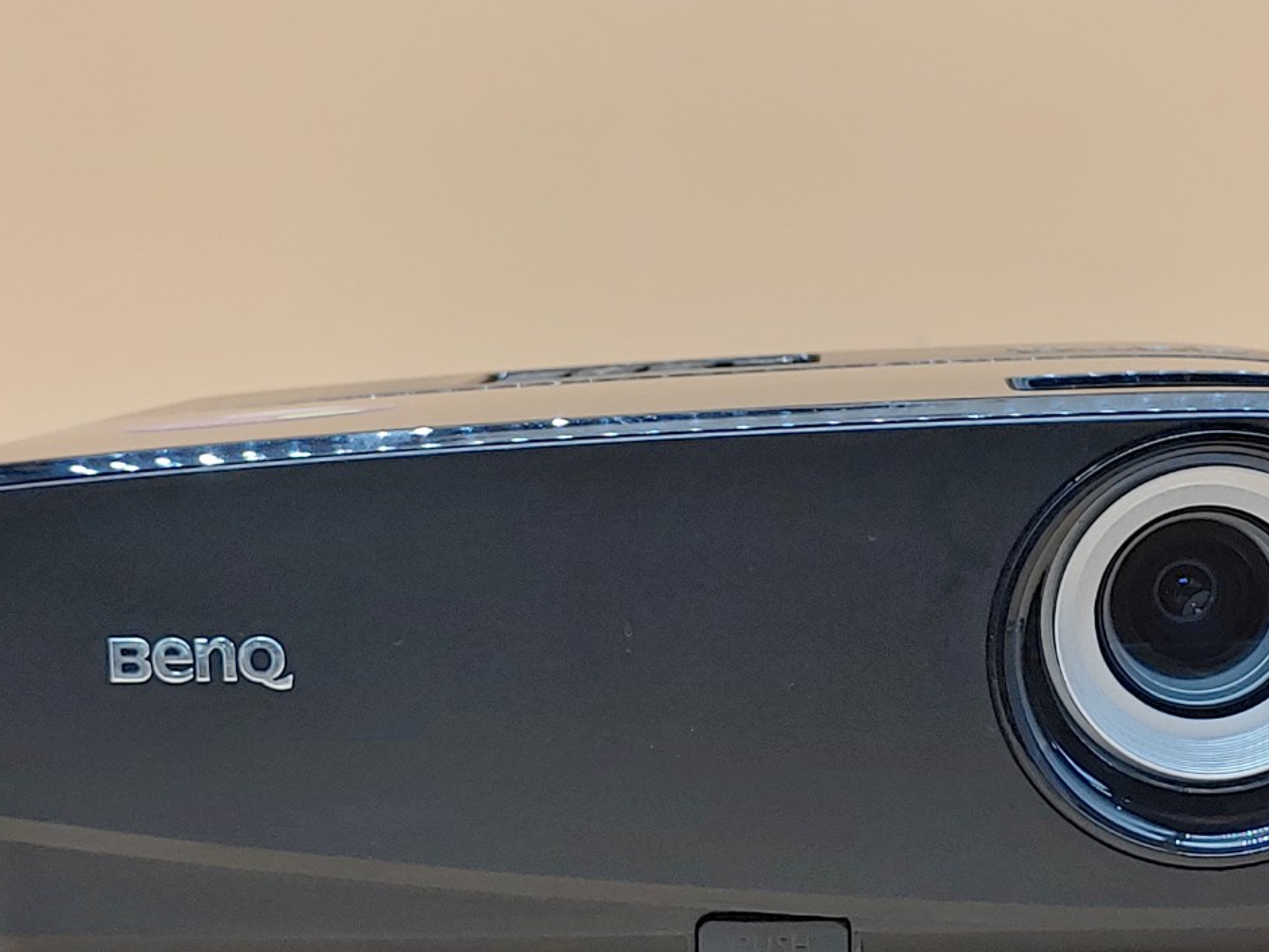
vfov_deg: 19.5
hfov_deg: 26.0
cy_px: 690
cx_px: 742
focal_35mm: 75
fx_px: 2750
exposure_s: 1/60
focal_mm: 4.36
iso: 50
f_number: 1.8
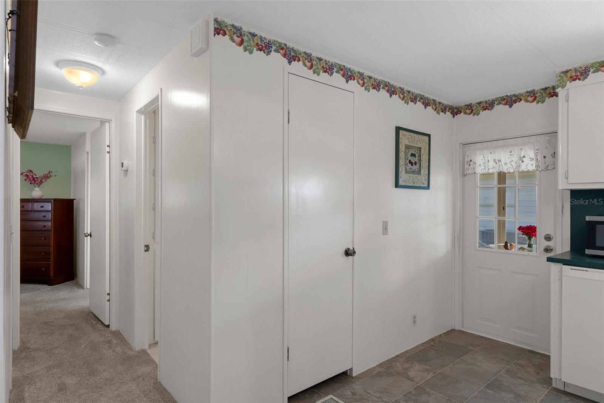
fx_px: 327
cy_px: 202
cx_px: 302
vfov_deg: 63.2
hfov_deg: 85.4
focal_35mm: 20
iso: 320
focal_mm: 13
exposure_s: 1/6
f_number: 8
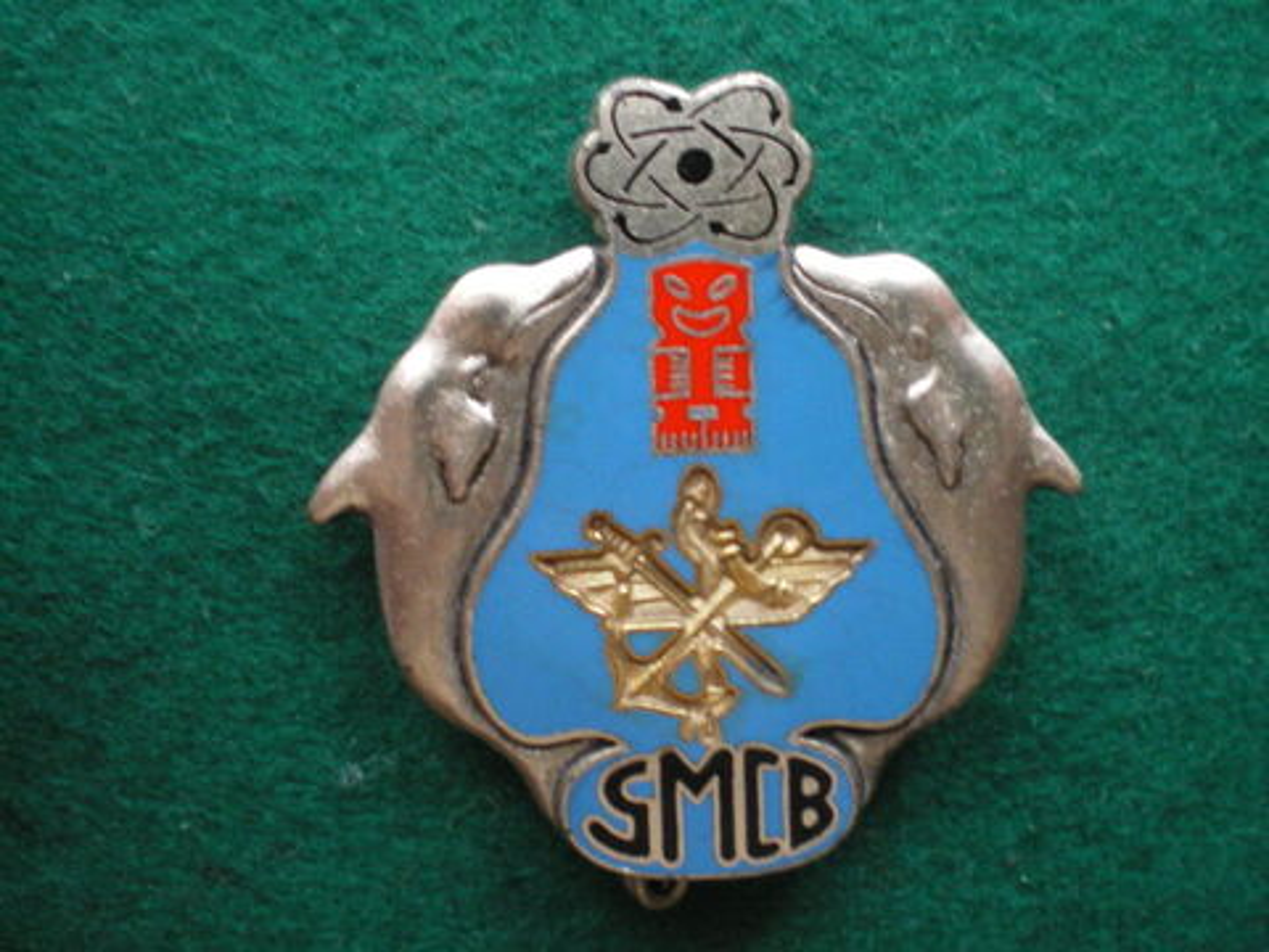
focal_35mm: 38
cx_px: 634
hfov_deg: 49.0
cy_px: 476
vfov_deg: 37.7
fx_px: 1393
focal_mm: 6.3
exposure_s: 1/25
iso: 400
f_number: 3.1
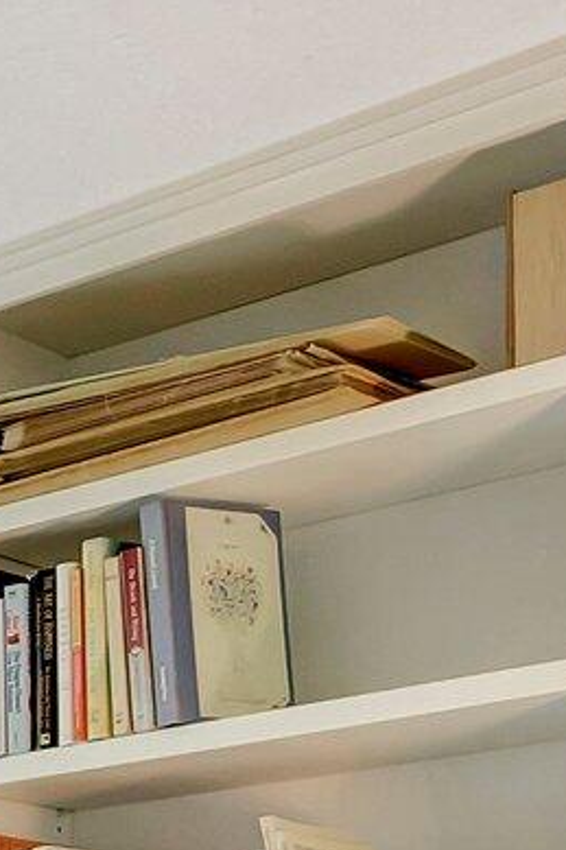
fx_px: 1865
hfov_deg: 9.3
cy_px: 1254
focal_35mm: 79
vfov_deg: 21.7
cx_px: -1464
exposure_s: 1/6
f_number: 8
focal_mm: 10
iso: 640
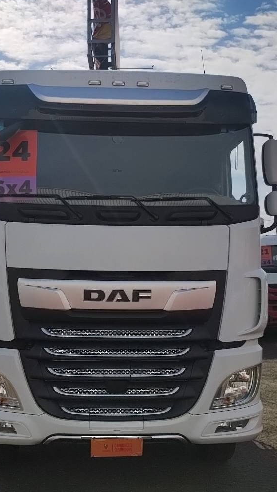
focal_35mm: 44
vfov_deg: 46.4
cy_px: 261
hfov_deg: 27.0
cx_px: 104
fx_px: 574
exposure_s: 1/2105
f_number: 1.8
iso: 100
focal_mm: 4.27
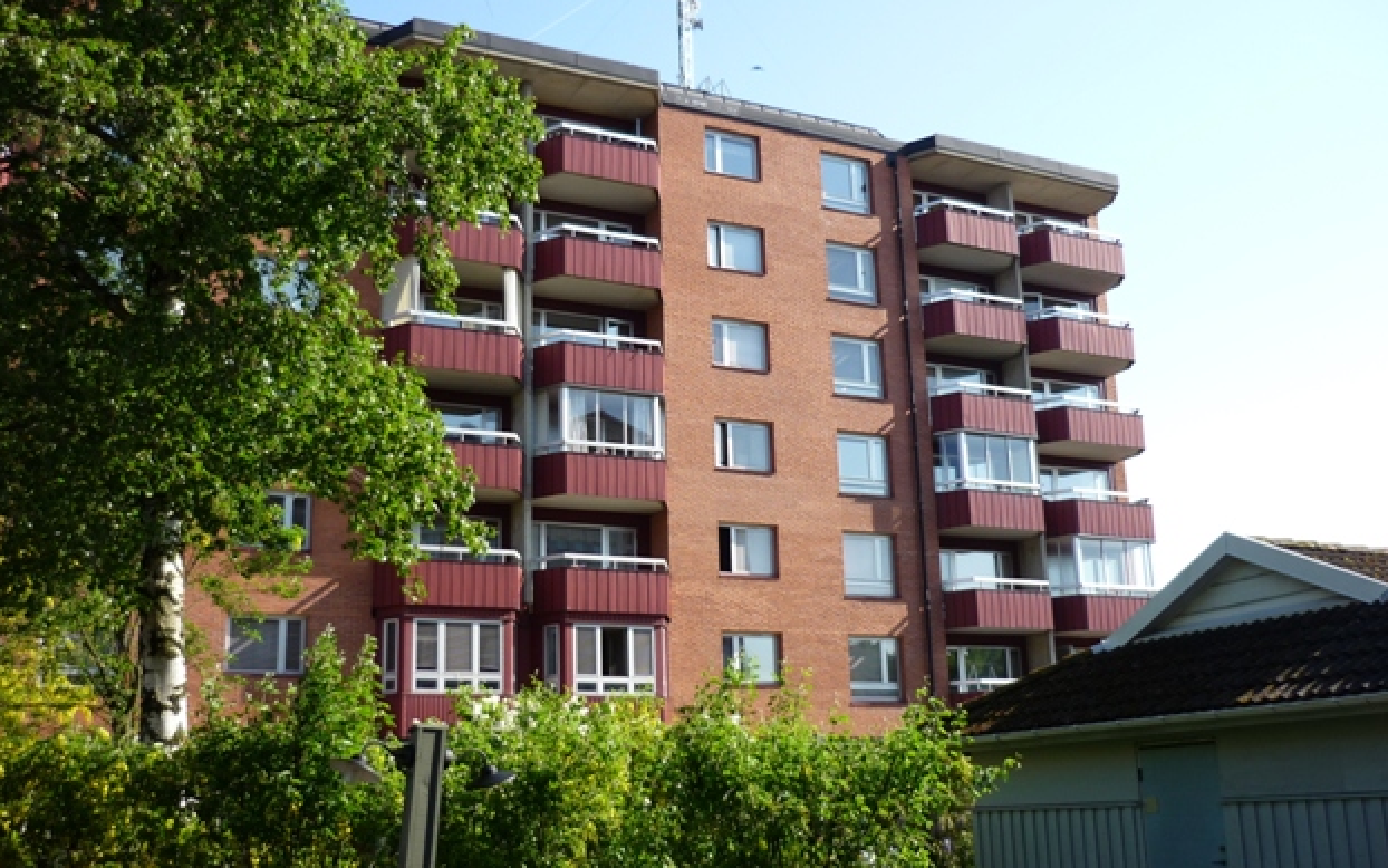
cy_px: 426
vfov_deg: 35.3
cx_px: 683
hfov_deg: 54.0
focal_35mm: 36
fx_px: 1362
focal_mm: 5.5
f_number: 2.8
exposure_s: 1/640
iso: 100
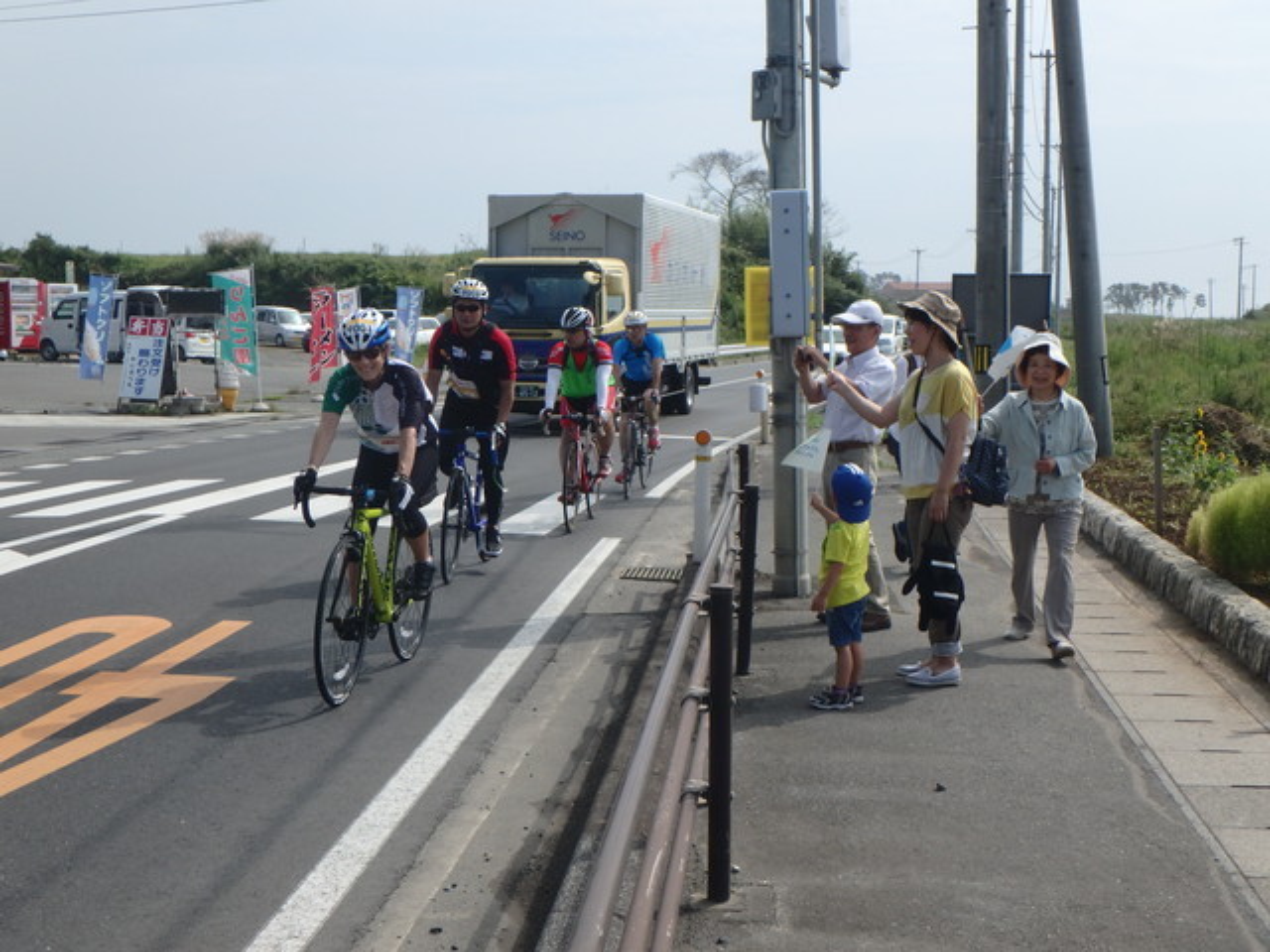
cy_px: 476
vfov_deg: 34.3
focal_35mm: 42
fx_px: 1541
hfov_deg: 44.8
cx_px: 635
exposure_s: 1/800
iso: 125
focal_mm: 7.5
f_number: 5.2
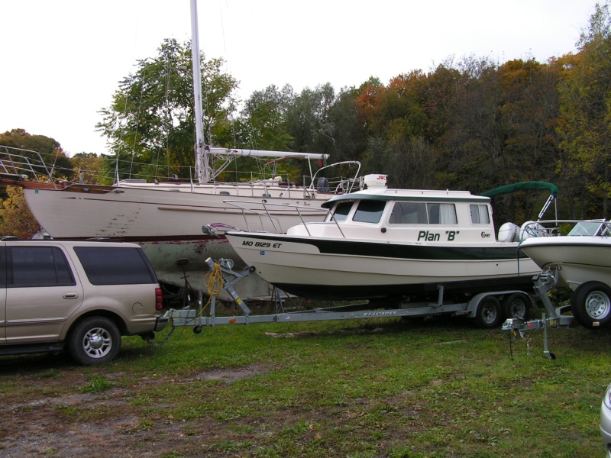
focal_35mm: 38
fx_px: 671
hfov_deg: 49.0
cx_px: 306
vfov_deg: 37.7
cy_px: 229
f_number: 5.6
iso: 50
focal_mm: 6.3
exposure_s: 1/200
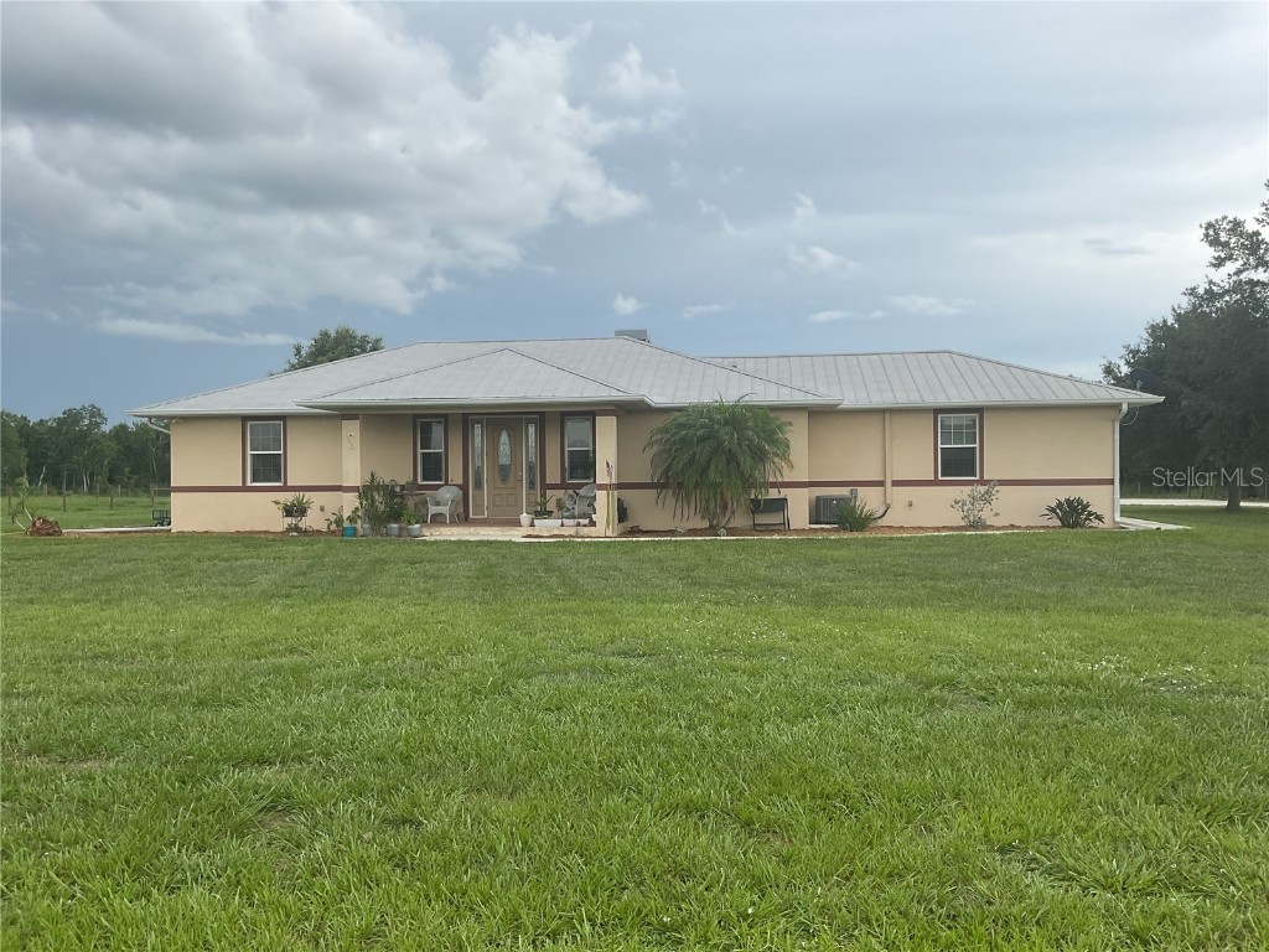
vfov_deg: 48.2
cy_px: 476
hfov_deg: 61.7
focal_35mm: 29
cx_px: 634
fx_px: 1063
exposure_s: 1/562
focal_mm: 3
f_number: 1.8
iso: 16
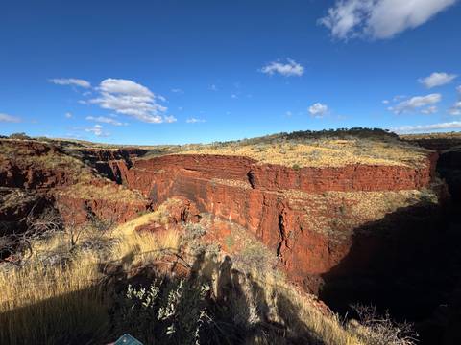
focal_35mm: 14
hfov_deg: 102.1
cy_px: 172
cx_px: 230
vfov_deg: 85.7
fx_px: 186
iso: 50
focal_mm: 2.22
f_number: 2.2
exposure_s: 1/2273
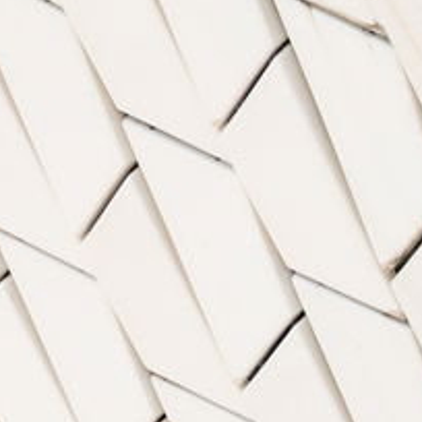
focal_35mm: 306
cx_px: 820
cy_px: 1489
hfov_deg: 5.6
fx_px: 4220
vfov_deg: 5.2
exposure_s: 1/400
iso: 200
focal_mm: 46
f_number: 7.1
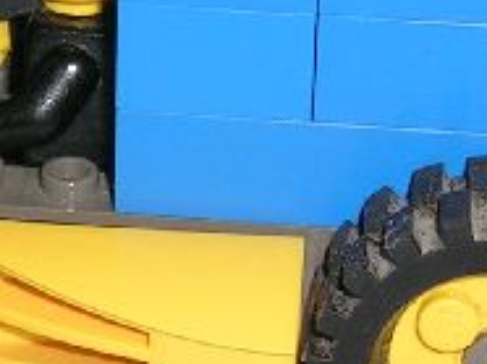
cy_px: 246
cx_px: 55
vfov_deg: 6.7
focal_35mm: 222
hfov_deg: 8.9
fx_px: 3119
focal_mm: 8
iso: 50
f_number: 5.5
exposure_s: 1/60.1
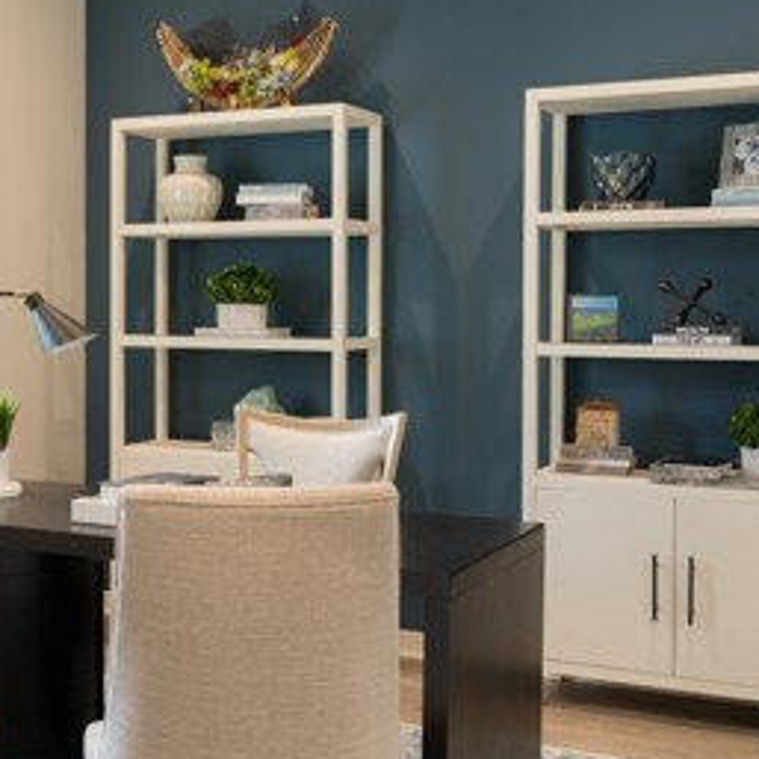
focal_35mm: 55
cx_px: 162
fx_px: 1364
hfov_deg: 30.4
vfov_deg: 31.0
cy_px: 309
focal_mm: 26
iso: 100
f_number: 5.6
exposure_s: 1/5
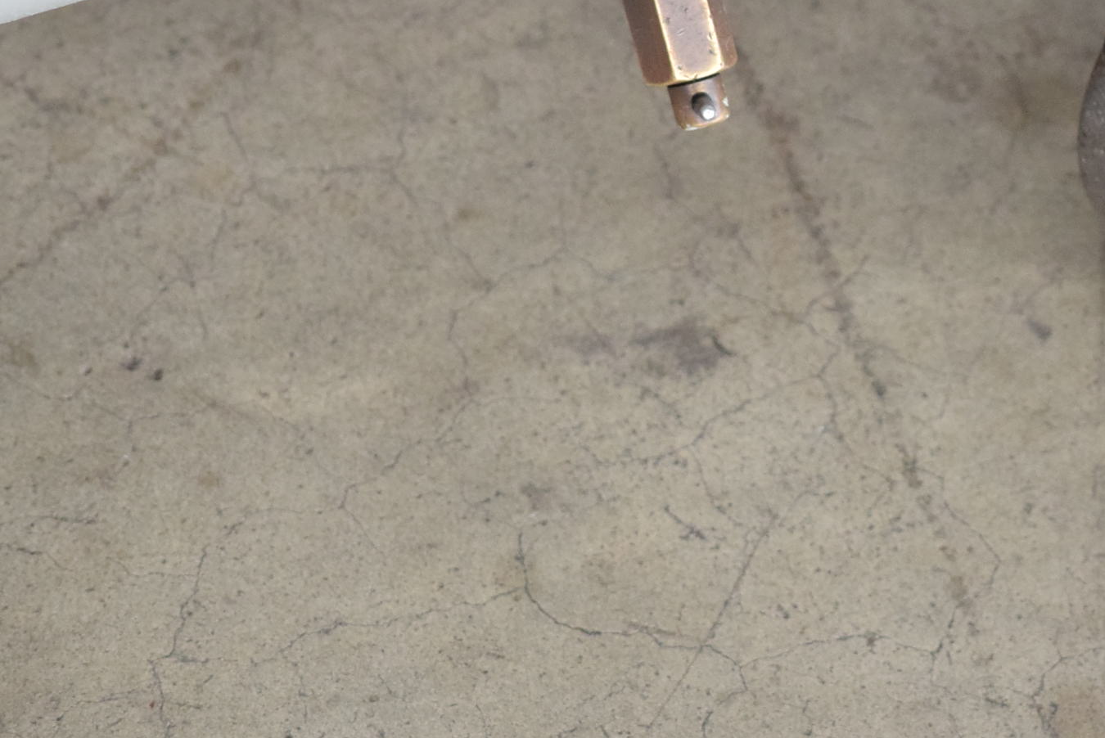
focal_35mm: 266
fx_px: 8170
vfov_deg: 5.2
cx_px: 1146
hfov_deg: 7.7
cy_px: 52
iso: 1250
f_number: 6.3
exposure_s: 1/200
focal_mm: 80
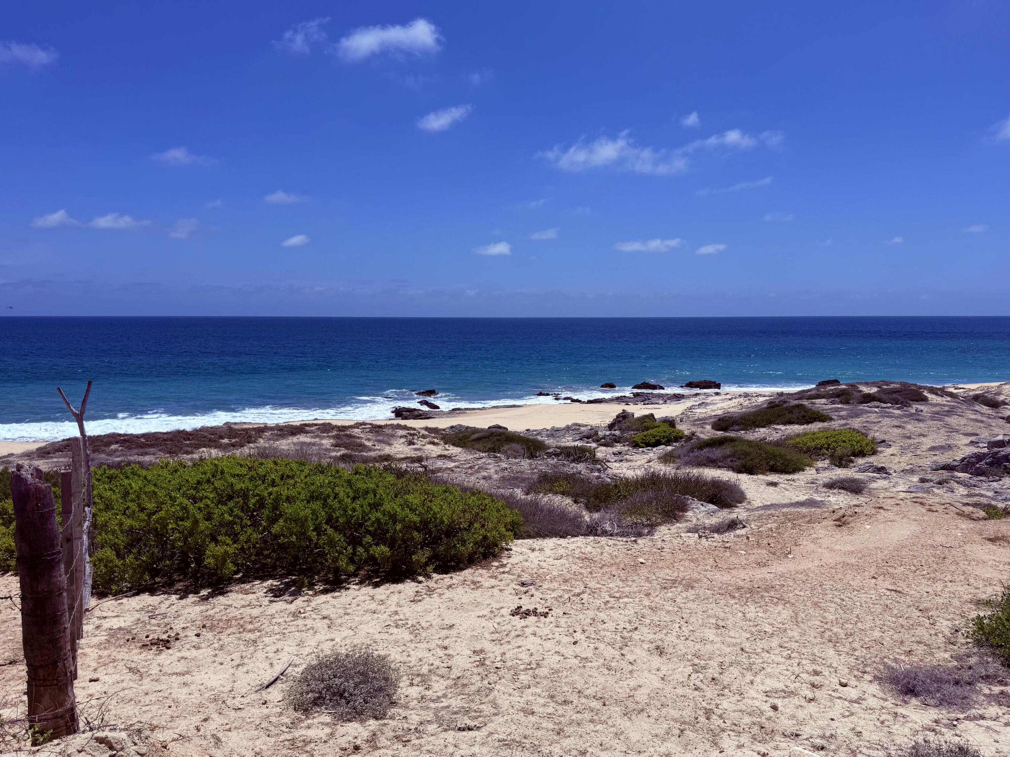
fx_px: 700
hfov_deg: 71.6
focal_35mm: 24
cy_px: 378
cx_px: 505
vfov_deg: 56.8
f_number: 1.78
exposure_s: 1/11905
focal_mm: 6.76
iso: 80
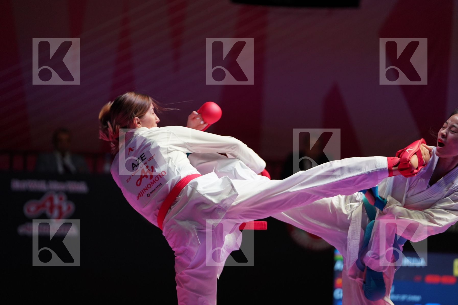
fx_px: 2150
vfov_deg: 8.1
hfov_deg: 12.2
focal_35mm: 169
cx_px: 230
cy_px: 152
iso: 2000
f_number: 2.8
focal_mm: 168
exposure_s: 1/1000
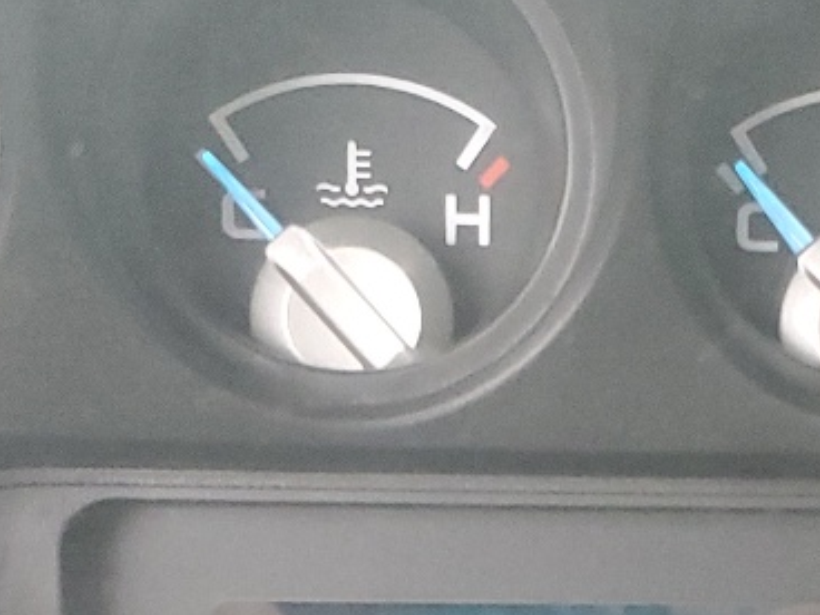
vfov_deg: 13.0
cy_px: 602
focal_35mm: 113
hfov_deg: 17.4
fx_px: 2677
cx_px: 555
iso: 297
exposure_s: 1/60.2
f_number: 1.5
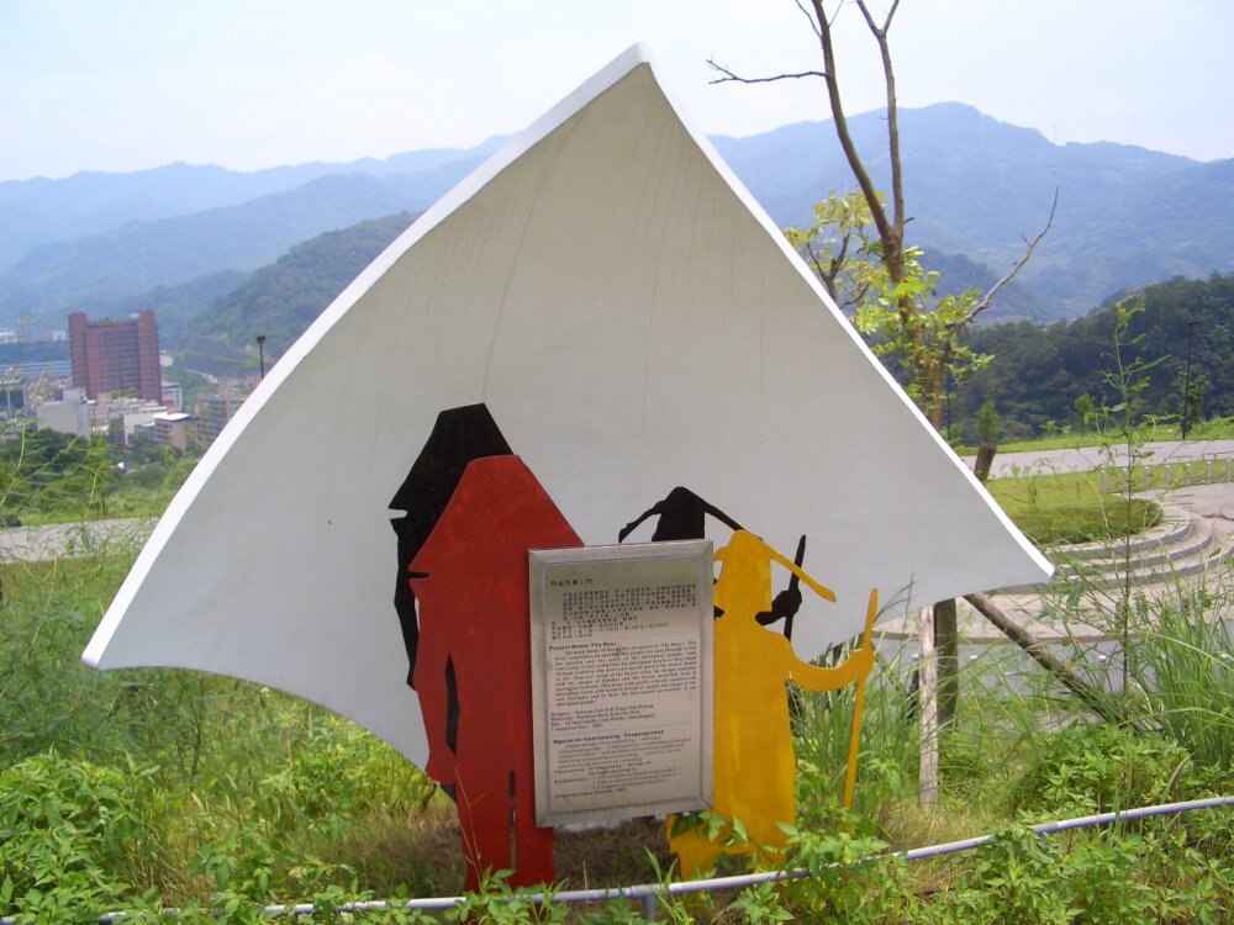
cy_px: 462
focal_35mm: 35
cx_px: 617
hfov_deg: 52.6
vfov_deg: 40.7
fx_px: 1248
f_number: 4.3
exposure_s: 1/320
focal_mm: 5.8
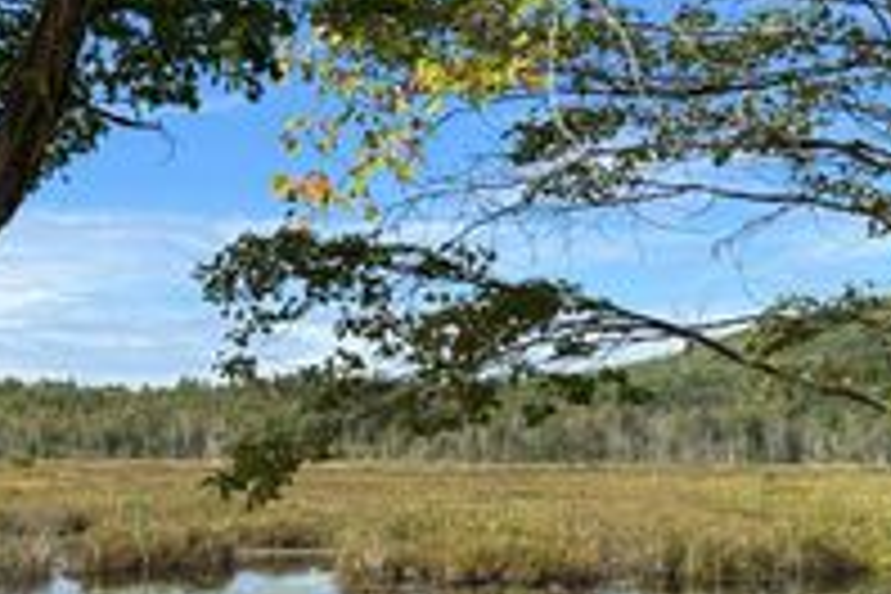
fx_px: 1559
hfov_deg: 31.6
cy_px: 398
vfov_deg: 21.5
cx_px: 284
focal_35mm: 63
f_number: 1.78
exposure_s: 1/3802
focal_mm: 6.76
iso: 80
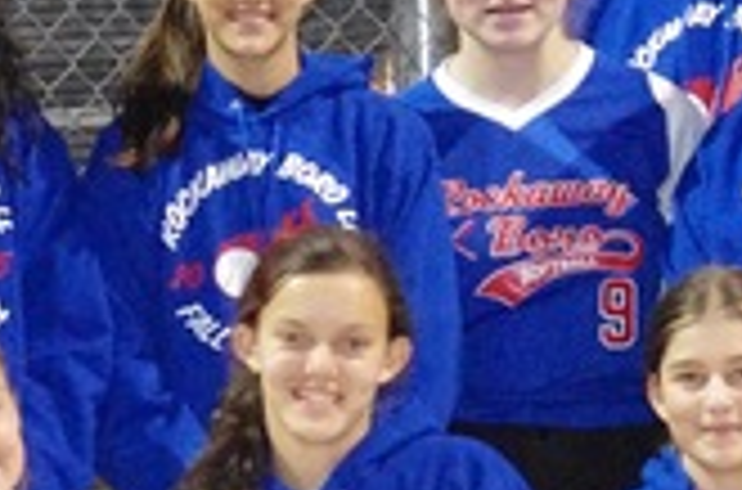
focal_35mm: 459
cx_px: 319
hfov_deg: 4.5
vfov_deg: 3.0
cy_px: 616
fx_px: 9433
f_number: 5
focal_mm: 70
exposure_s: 1/180
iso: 6400
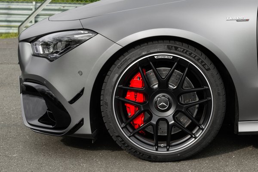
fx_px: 731
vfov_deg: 13.4
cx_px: 129
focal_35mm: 102
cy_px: 86
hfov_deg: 20.0
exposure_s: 1/50
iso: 100
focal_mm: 85
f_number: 11
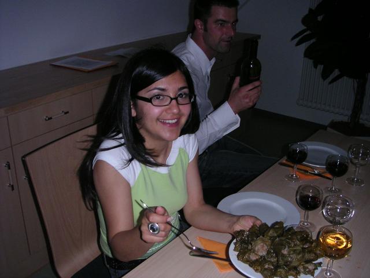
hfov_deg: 49.0
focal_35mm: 38
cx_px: 185
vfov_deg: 37.7
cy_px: 139
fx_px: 406
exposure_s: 1/45
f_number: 2.8
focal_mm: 6
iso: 160
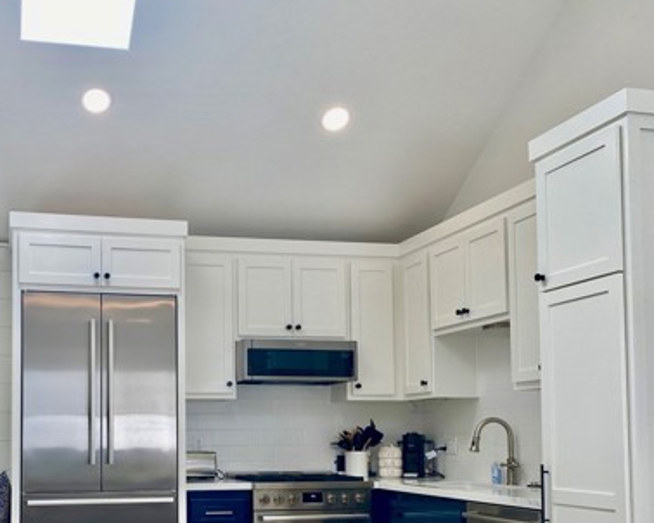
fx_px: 832
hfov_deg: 41.9
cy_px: 393
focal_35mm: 43
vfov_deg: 34.1
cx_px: 182
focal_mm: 4.25
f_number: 1.8
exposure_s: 1/120
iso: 32
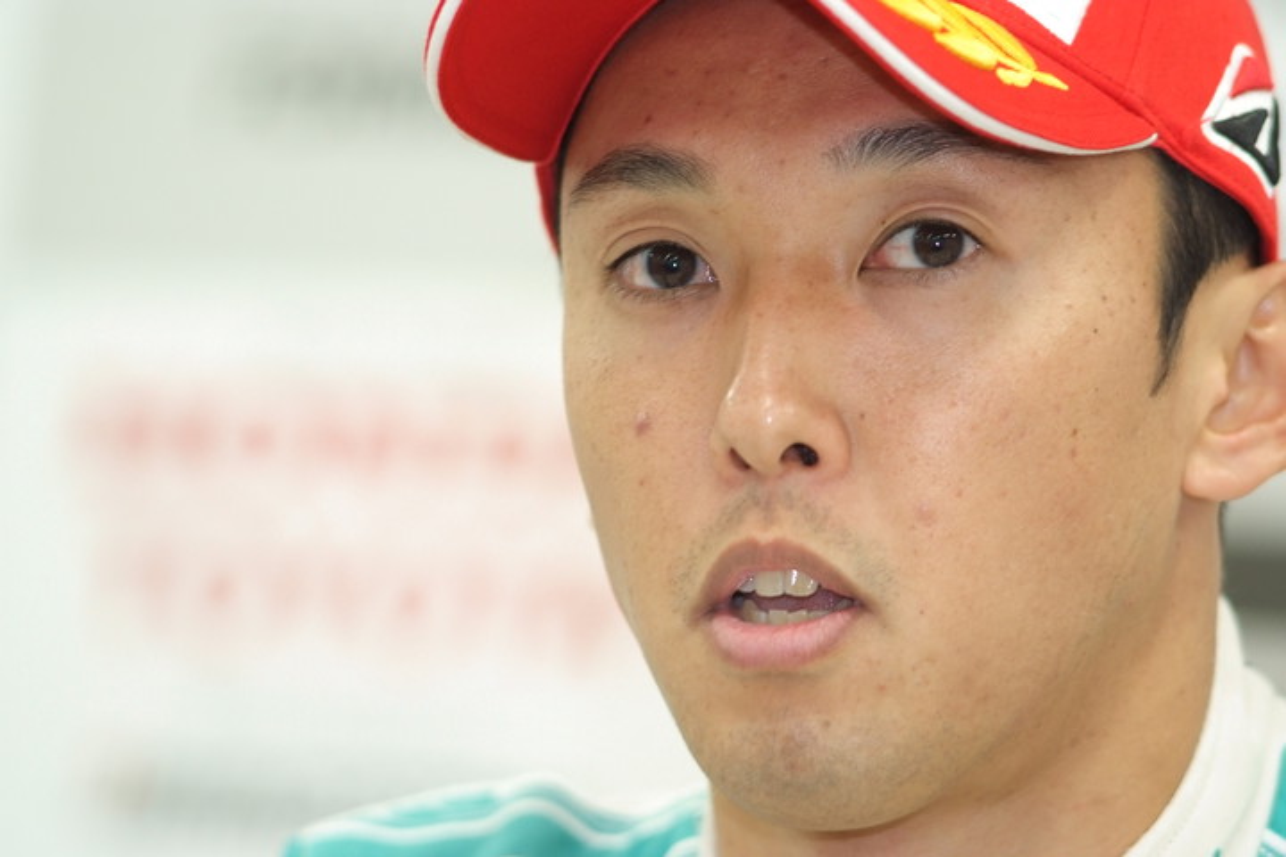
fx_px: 9644
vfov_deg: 5.1
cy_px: 428
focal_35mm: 270
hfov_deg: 7.6
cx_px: 643
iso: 800
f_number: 2.8
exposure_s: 1/125
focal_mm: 180
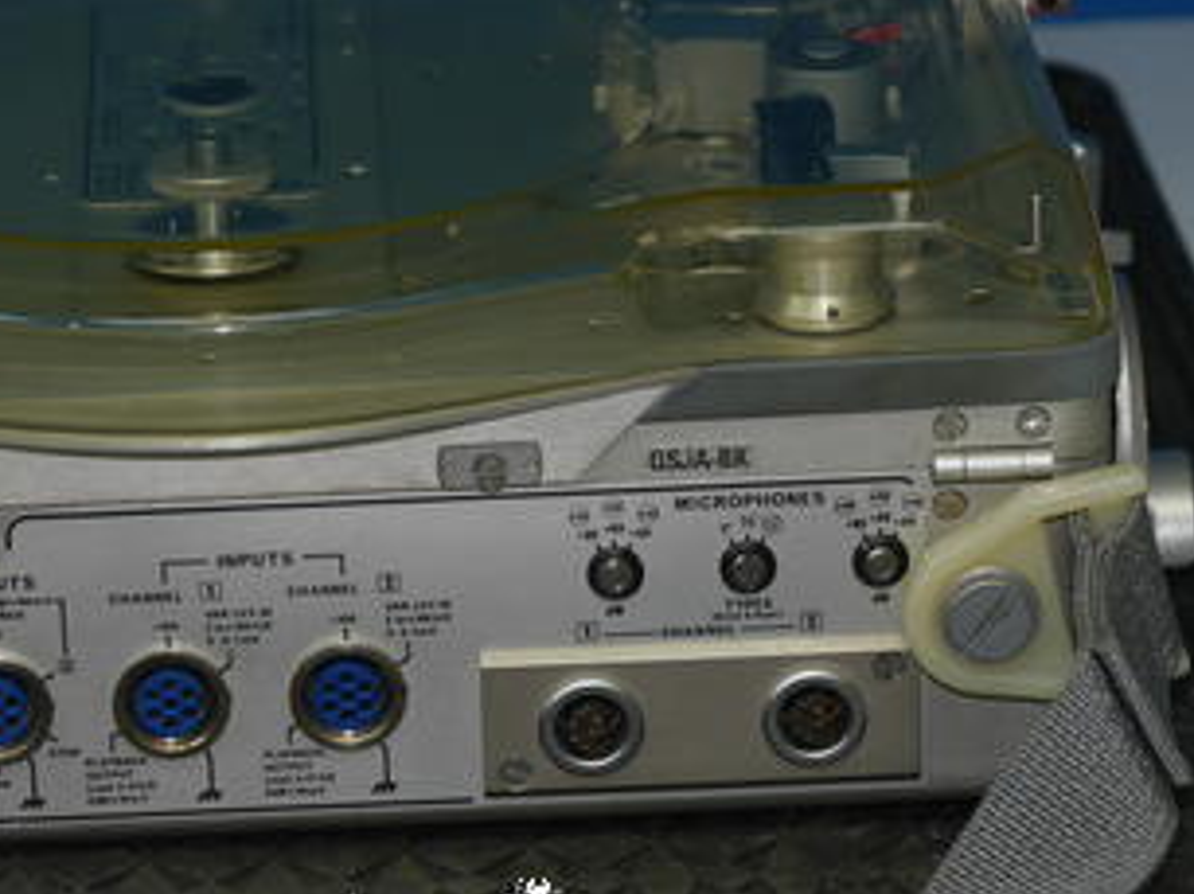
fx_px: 6583
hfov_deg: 10.4
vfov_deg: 7.8
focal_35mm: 191
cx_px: 433
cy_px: 515
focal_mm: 73
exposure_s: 1/60
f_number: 7.1
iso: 400
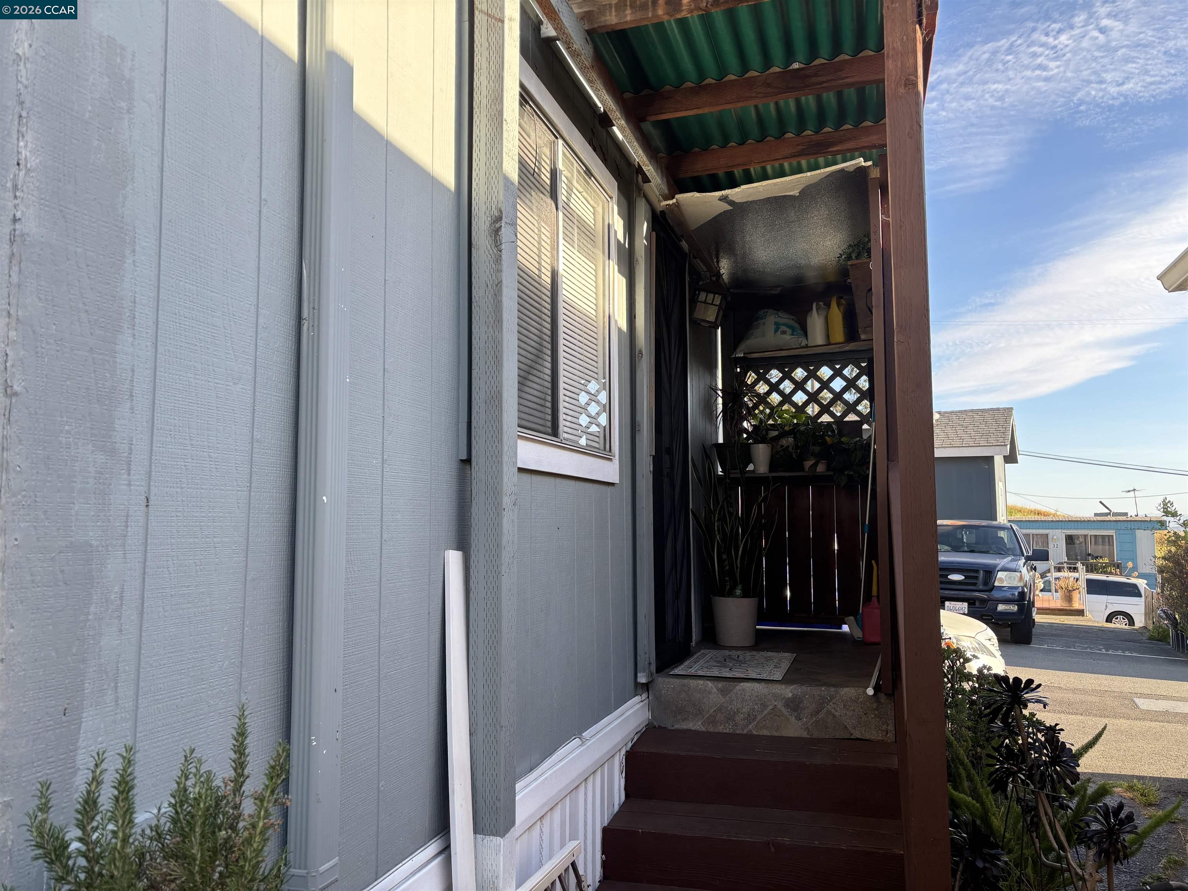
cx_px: 594
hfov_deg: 67.3
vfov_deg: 53.1
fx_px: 892
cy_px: 446
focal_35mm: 26
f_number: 1.6
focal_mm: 5.96
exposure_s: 1/430
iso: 50
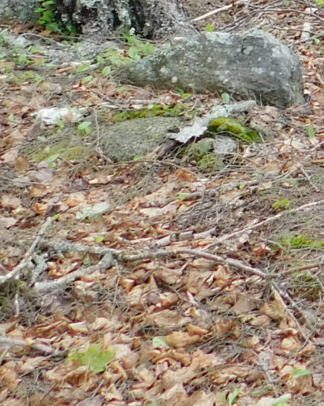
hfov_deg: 9.1
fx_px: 1751
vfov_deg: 12.5
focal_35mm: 146
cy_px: -233
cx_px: 864
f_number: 3.2
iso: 125
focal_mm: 5.3
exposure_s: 1/125
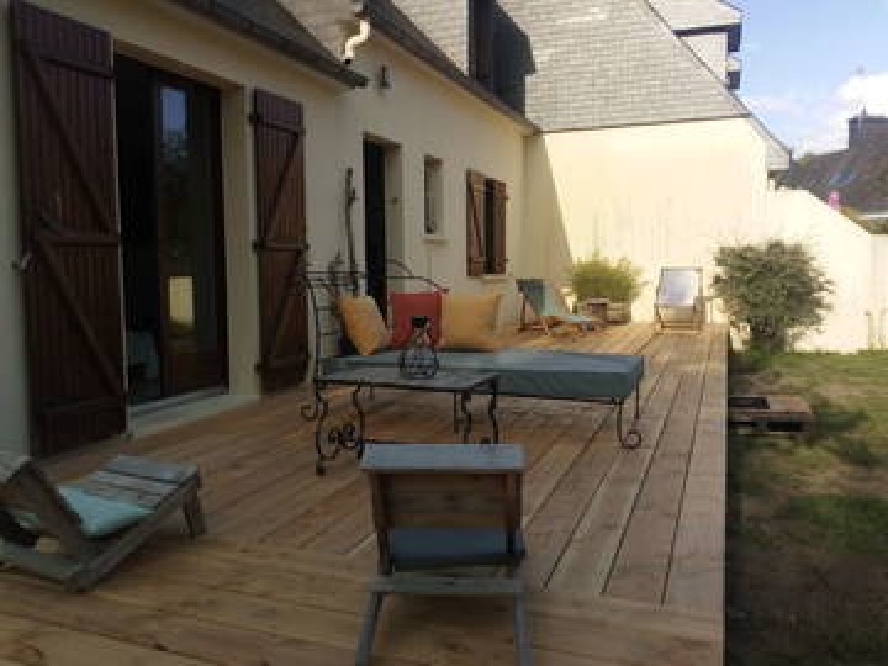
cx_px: 444
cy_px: 333
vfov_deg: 51.4
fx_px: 693
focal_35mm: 27
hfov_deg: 65.3
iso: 122
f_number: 2
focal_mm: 3.5
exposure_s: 1/979
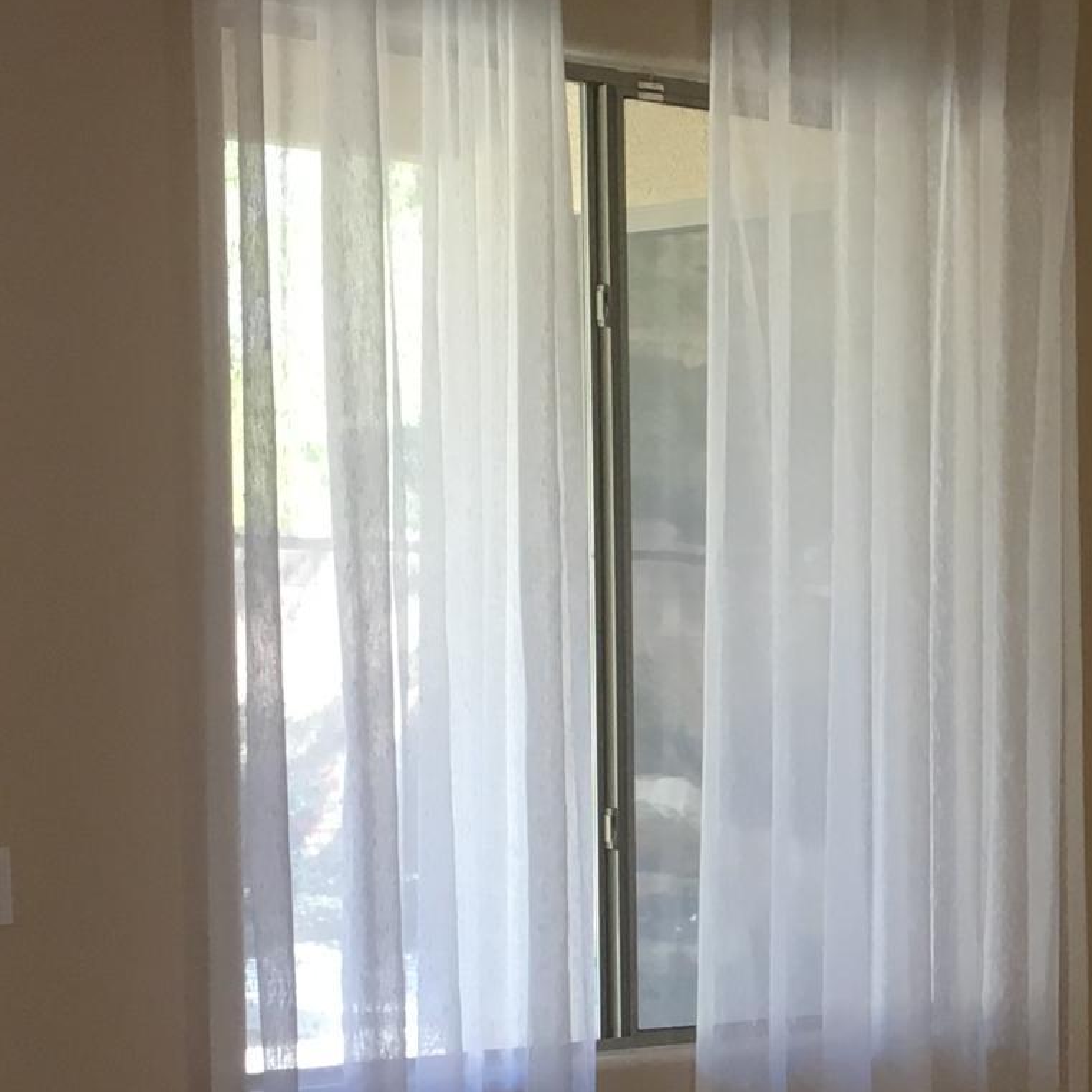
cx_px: 1452
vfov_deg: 17.0
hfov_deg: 16.2
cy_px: 941
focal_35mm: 101
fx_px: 3605
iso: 25
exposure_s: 1/30
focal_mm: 4.15
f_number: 2.2
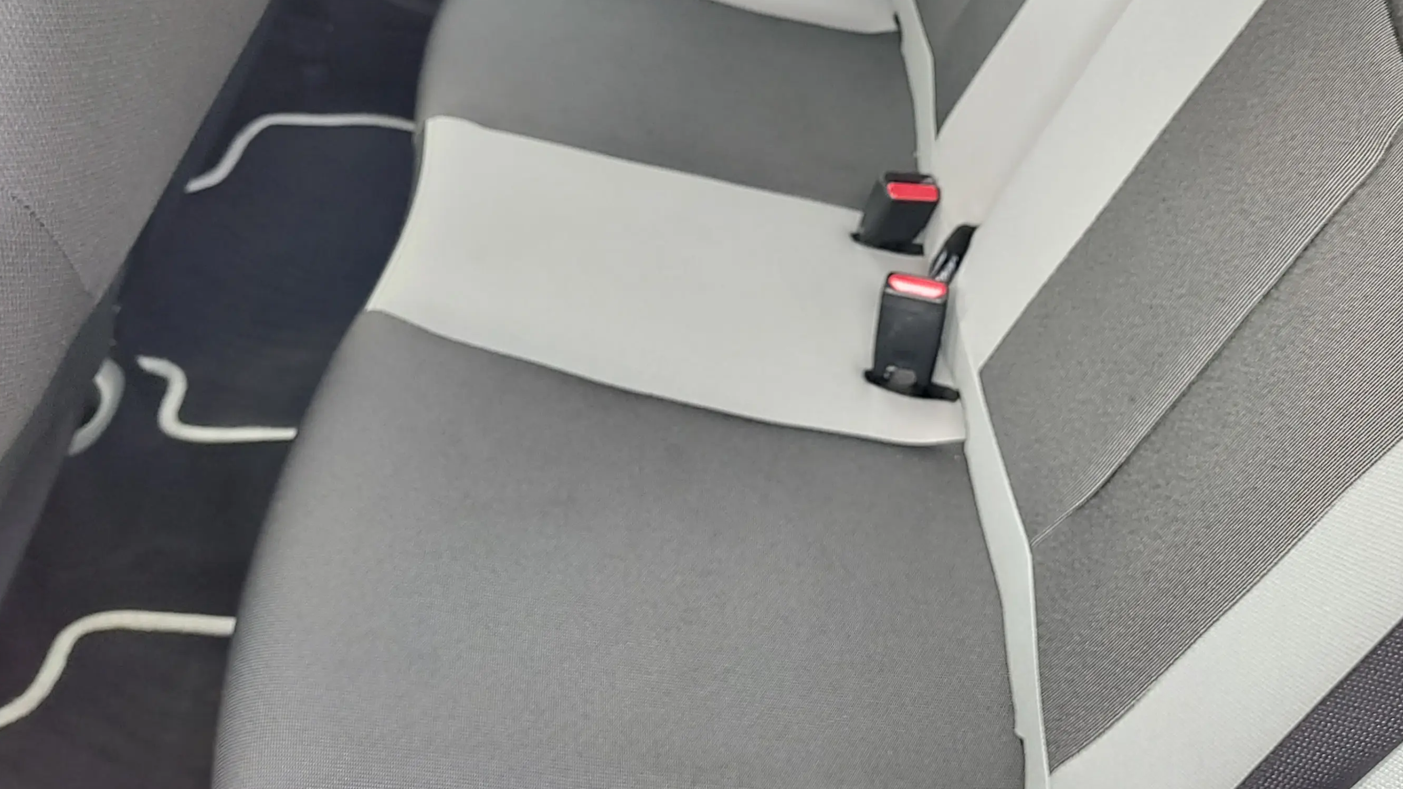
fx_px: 1339
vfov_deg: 31.8
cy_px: 140
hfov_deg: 54.8
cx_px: 849
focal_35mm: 36
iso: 295
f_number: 1.8
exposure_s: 1/50
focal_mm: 5.56
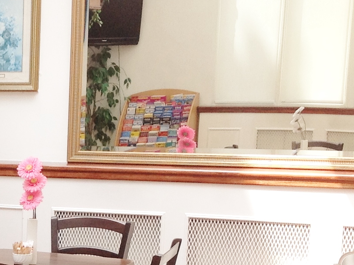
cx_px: -88
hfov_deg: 16.7
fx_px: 1144
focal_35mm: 112
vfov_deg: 12.9
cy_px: 314
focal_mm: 4.28
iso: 50
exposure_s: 1/244
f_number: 2.4
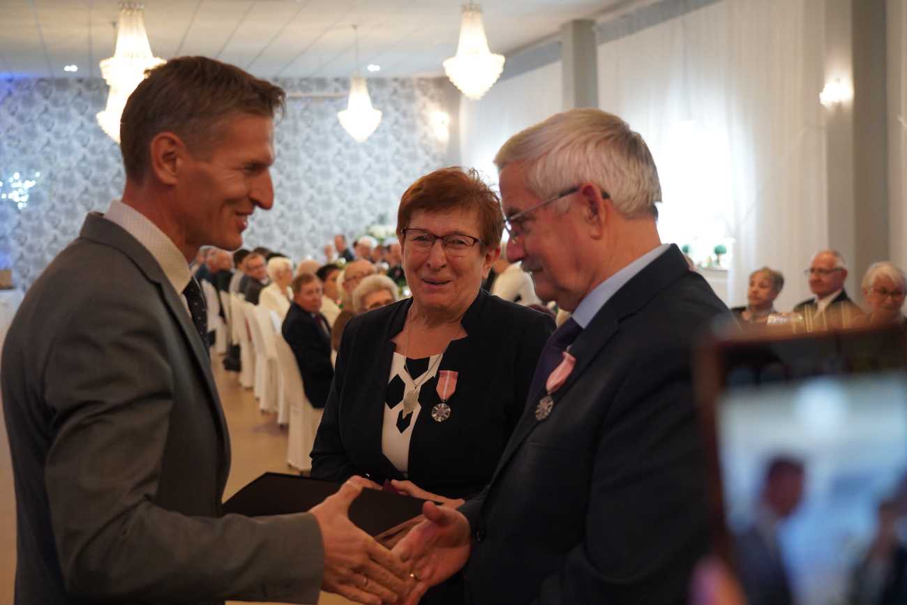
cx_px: 454
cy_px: 302
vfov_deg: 30.5
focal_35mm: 44
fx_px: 1109
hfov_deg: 44.5
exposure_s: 1/160
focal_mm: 44
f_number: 4
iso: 5000
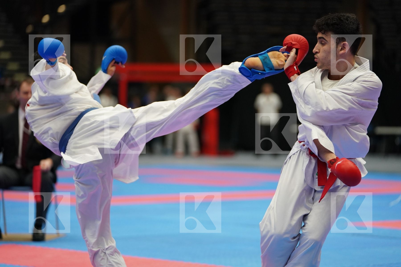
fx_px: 1582
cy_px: 134
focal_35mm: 142
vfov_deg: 9.7
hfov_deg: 14.4
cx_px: 200
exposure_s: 1/1000
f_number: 2.8
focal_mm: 142
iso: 2500
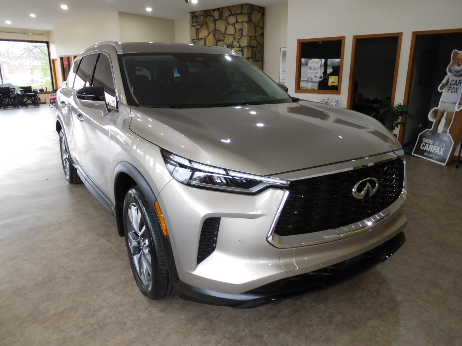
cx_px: 231
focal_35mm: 25
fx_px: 334
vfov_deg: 54.9
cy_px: 173
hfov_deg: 69.4
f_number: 3.4
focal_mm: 4.5
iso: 320
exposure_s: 1/30
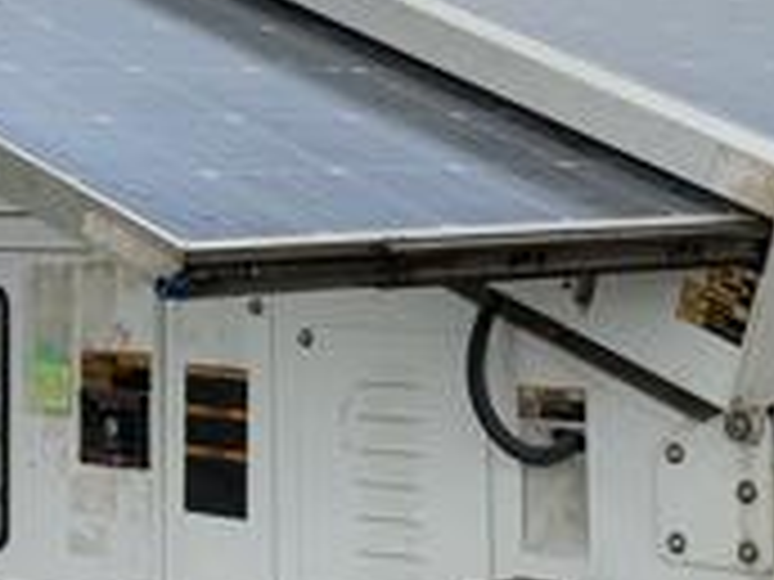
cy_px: 90
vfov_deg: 12.2
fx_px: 2706
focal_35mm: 121
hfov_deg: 16.3
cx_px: 333
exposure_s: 1/1468
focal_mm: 4.25
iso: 25
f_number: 1.8
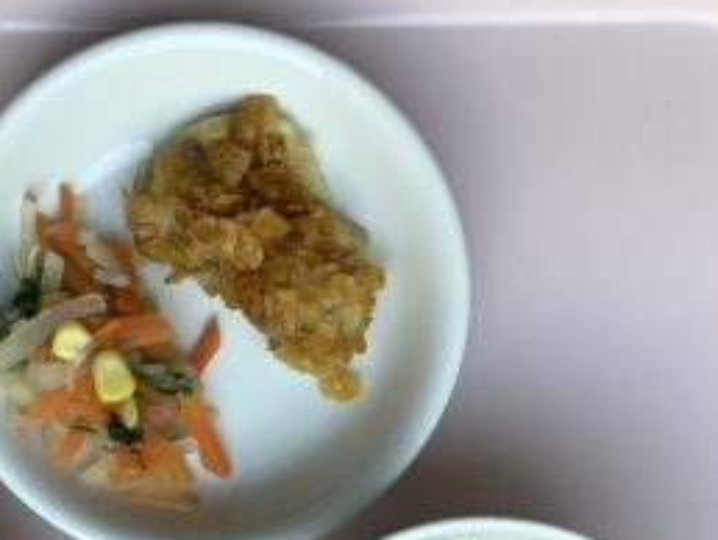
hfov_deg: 31.7
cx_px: 203
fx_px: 1246
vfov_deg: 23.6
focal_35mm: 60
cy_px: 511
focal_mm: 3.3
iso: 64
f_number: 2.4
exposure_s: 1/120
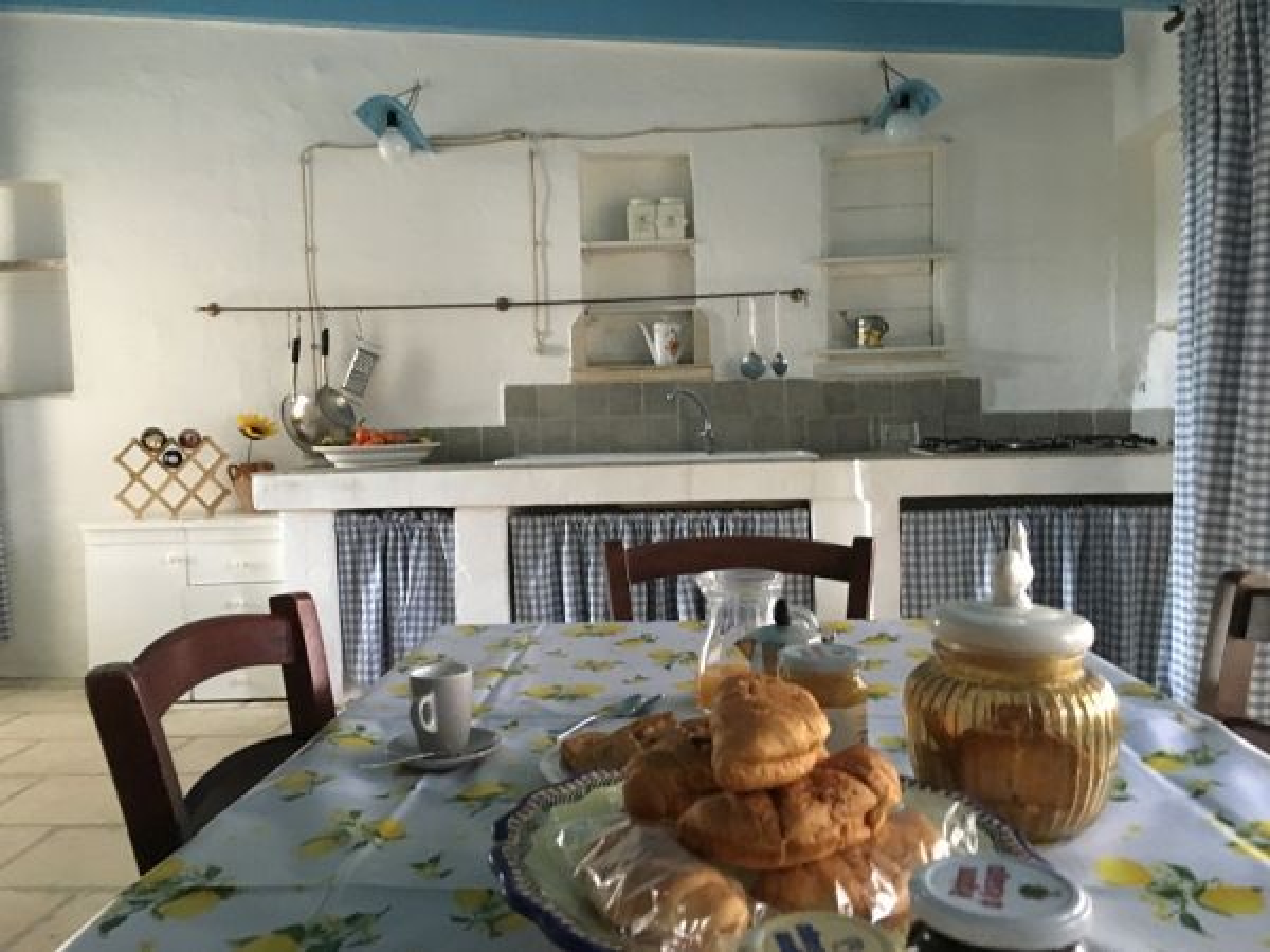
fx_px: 1064
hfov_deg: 61.7
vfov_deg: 48.2
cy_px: 476
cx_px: 635
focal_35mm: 29
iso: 400
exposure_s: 1/17
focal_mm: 4.15
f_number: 2.2
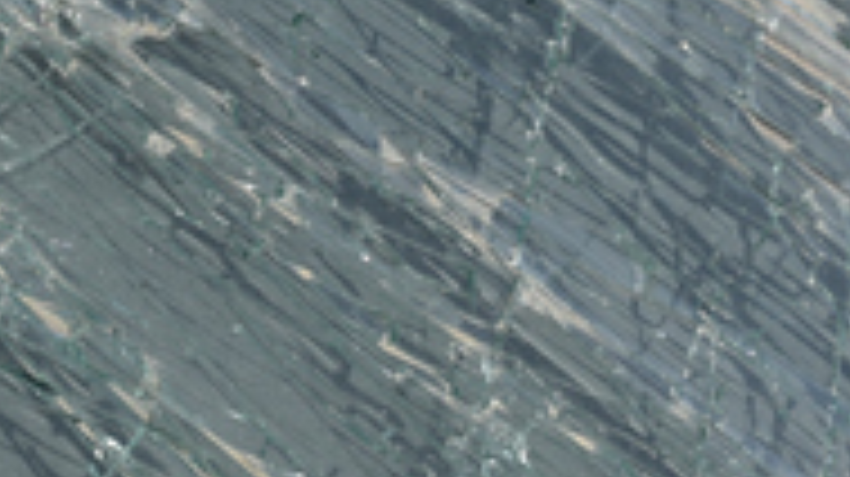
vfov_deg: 5.9
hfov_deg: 10.1
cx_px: -706
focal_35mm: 201
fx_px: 4527
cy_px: -299
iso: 100
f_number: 9
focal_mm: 50
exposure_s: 1/320
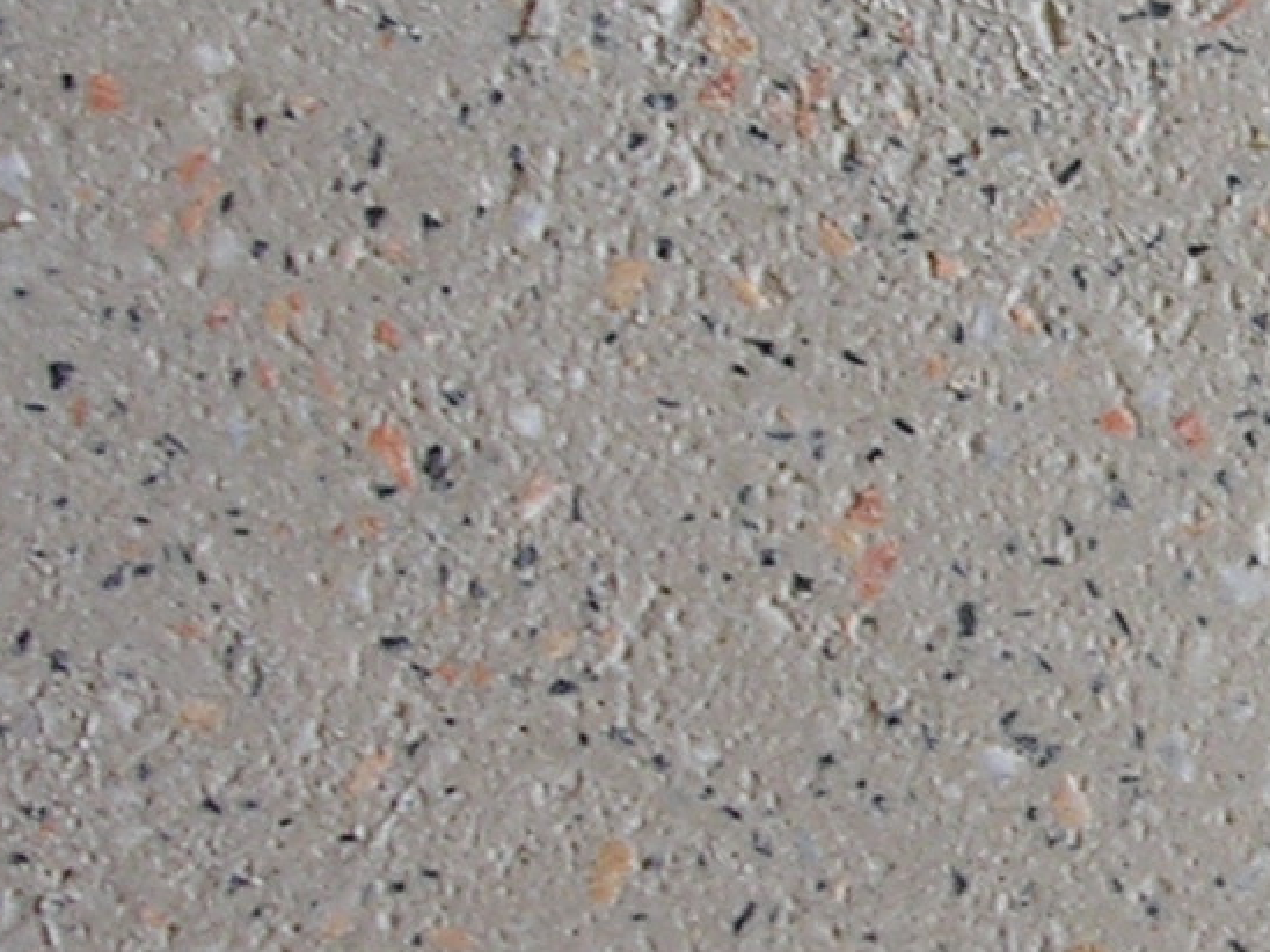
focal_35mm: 142
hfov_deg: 13.3
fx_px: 5210
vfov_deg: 10.4
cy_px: 366
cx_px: 1745
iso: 50
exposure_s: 1/12.8
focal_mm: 5.8
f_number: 2.8
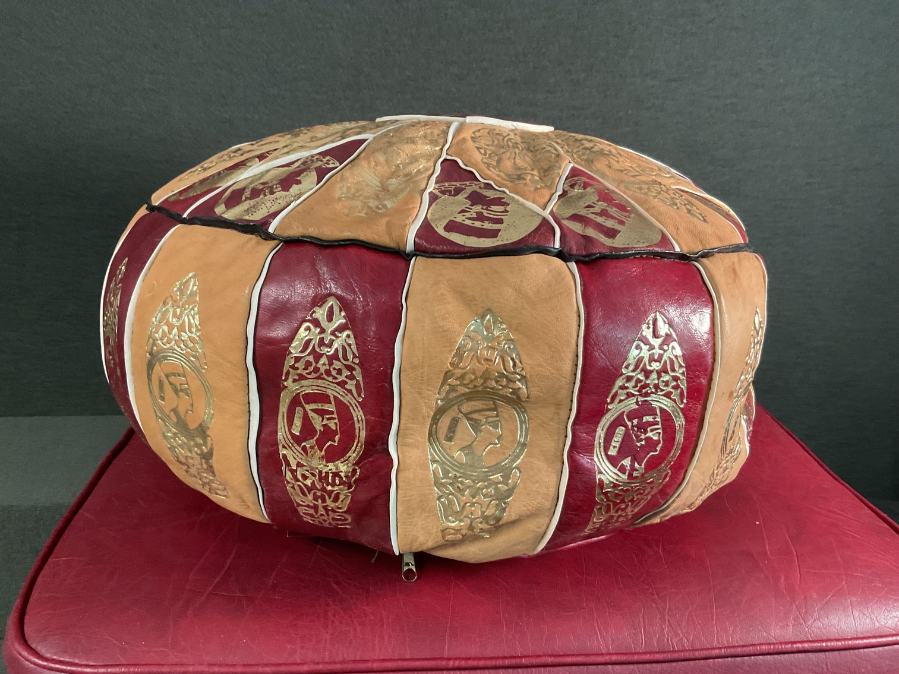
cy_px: 337
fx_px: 753
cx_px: 450
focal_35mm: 29
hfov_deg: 61.7
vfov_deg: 48.2
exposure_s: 1/40
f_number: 1.8
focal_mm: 3
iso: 200
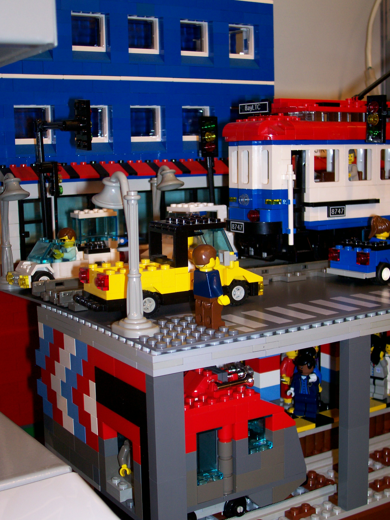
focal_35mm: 53
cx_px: 195
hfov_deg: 27.5
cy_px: 260
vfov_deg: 36.2
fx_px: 796
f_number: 3.2
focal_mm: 8.7
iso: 80
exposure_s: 1/73.3
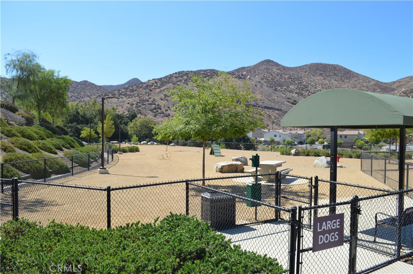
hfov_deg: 67.4
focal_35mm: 27
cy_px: 137
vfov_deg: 47.8
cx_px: 206
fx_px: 309
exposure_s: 1/250
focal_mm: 18
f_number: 8
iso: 100
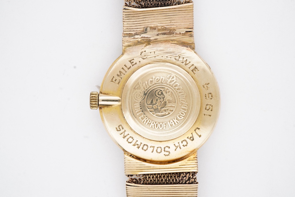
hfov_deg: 43.6
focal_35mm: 45
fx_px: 369
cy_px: 98
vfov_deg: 29.9
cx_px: 148
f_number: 22
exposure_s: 1/125
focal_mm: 30
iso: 250
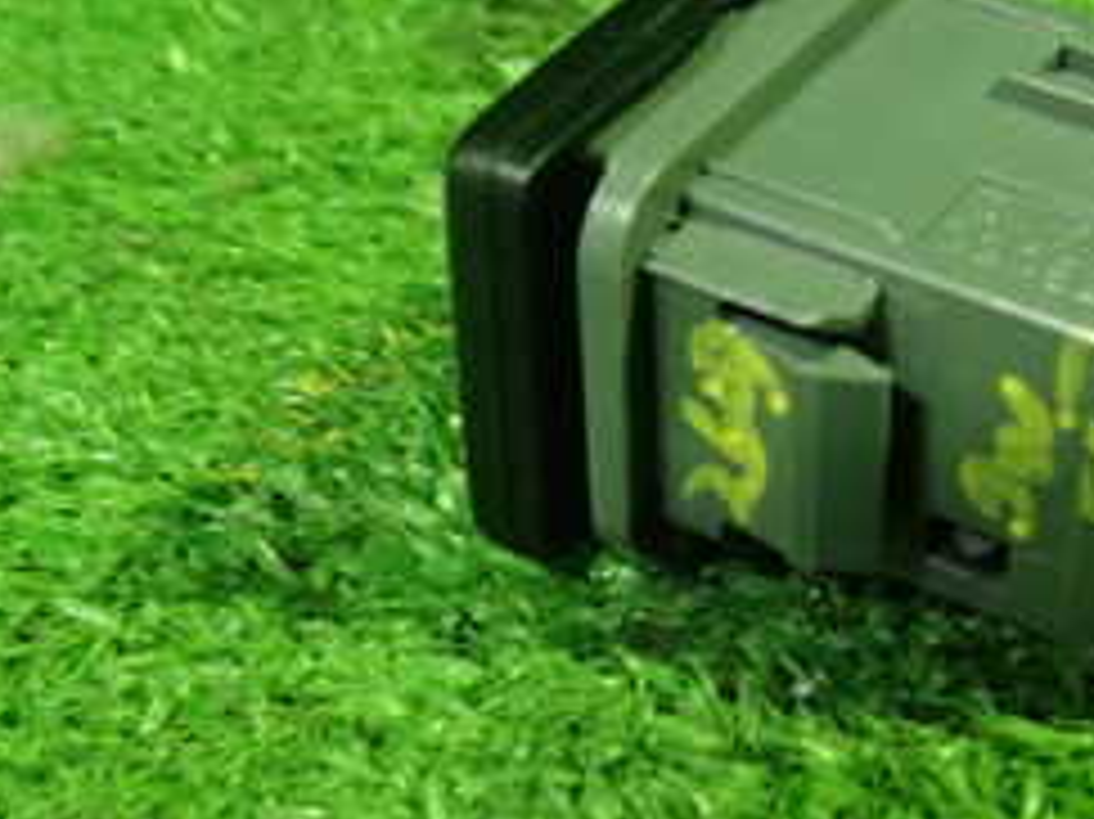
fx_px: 2338
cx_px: 1108
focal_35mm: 74
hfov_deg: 25.0
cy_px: 504
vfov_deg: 19.9
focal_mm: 5.5
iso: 800
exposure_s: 1/30
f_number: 2.3
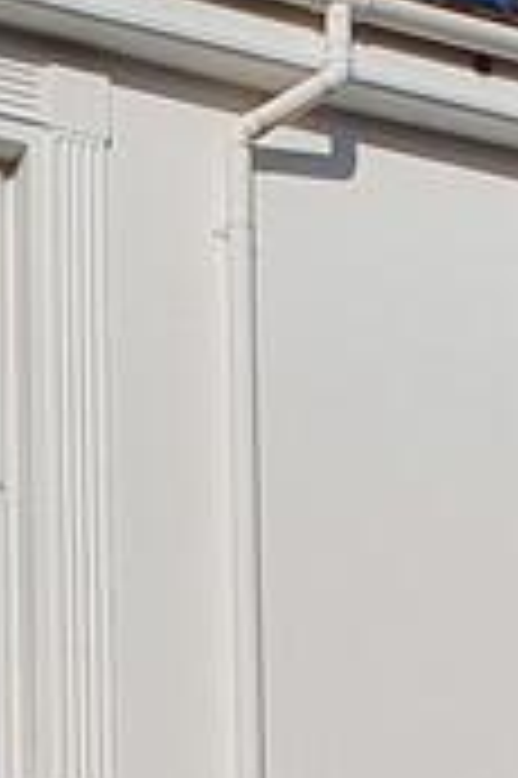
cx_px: 383
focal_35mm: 160
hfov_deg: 8.6
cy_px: 1453
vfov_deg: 11.8
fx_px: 3460
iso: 50
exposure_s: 1/5584
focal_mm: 4.32
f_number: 2.4
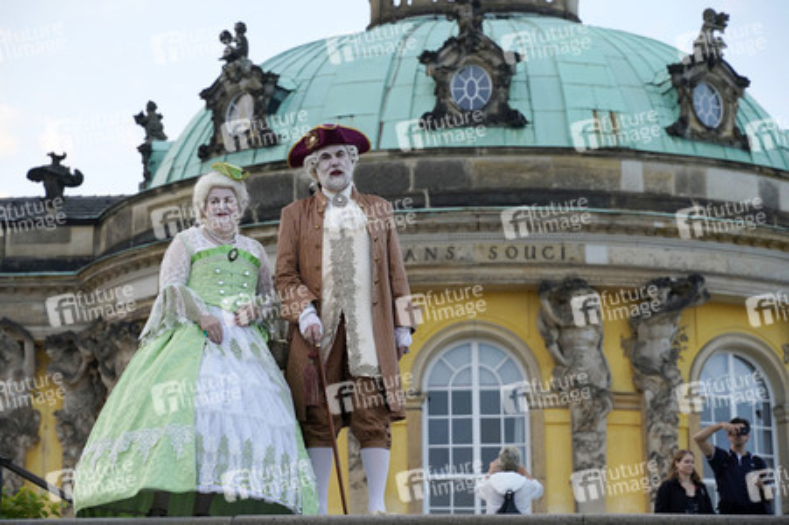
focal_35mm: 75
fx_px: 1643
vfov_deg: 18.2
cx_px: 394
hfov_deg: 27.0
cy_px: 262
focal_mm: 75
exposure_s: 1/640
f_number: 5
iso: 640
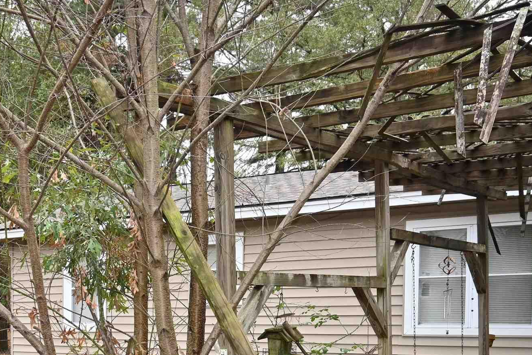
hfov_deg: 35.4
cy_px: 374
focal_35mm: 56
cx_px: 189
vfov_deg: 23.0
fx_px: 827
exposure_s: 1/200
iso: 250
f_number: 3.5
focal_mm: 16
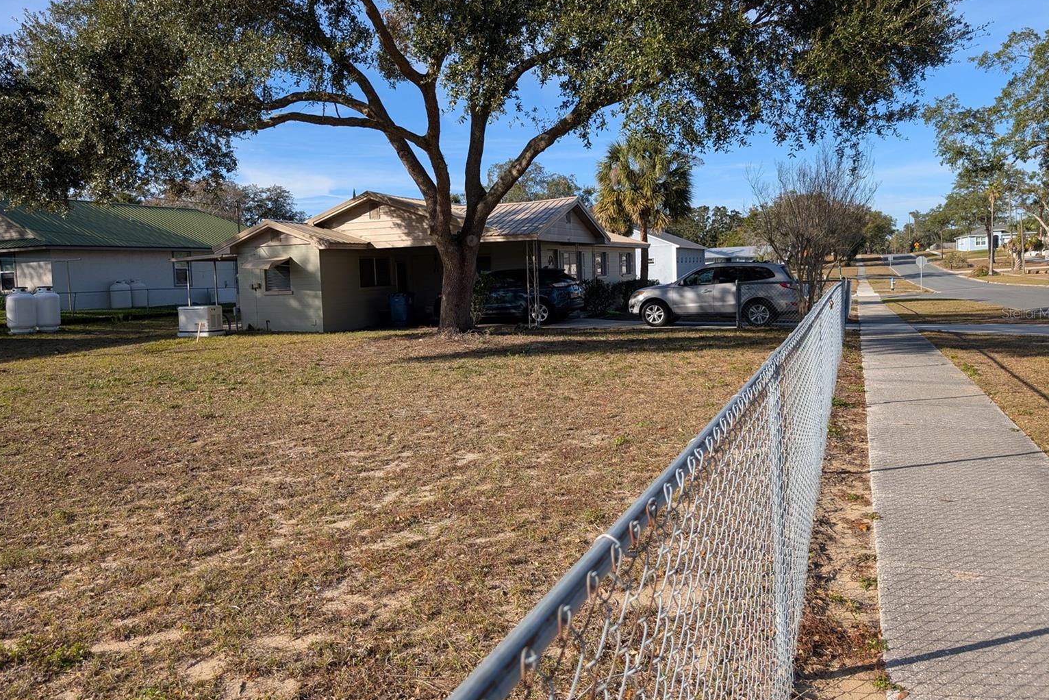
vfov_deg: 49.5
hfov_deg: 69.4
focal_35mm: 26
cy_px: 313
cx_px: 520
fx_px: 758
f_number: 1.68
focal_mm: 6.9
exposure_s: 1/992
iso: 22
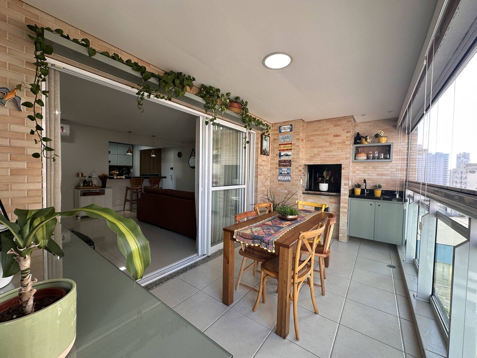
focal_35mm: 14
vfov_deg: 85.7
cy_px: 179
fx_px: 193
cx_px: 238
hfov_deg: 102.1
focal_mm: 2.22
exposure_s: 1/99
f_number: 2.2
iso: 50
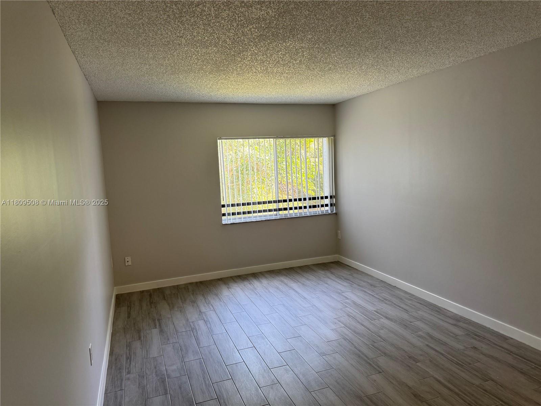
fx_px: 375
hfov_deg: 71.6
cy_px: 203
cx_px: 270
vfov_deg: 56.8
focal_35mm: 24
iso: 160
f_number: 1.78
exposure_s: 1/120
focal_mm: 6.76
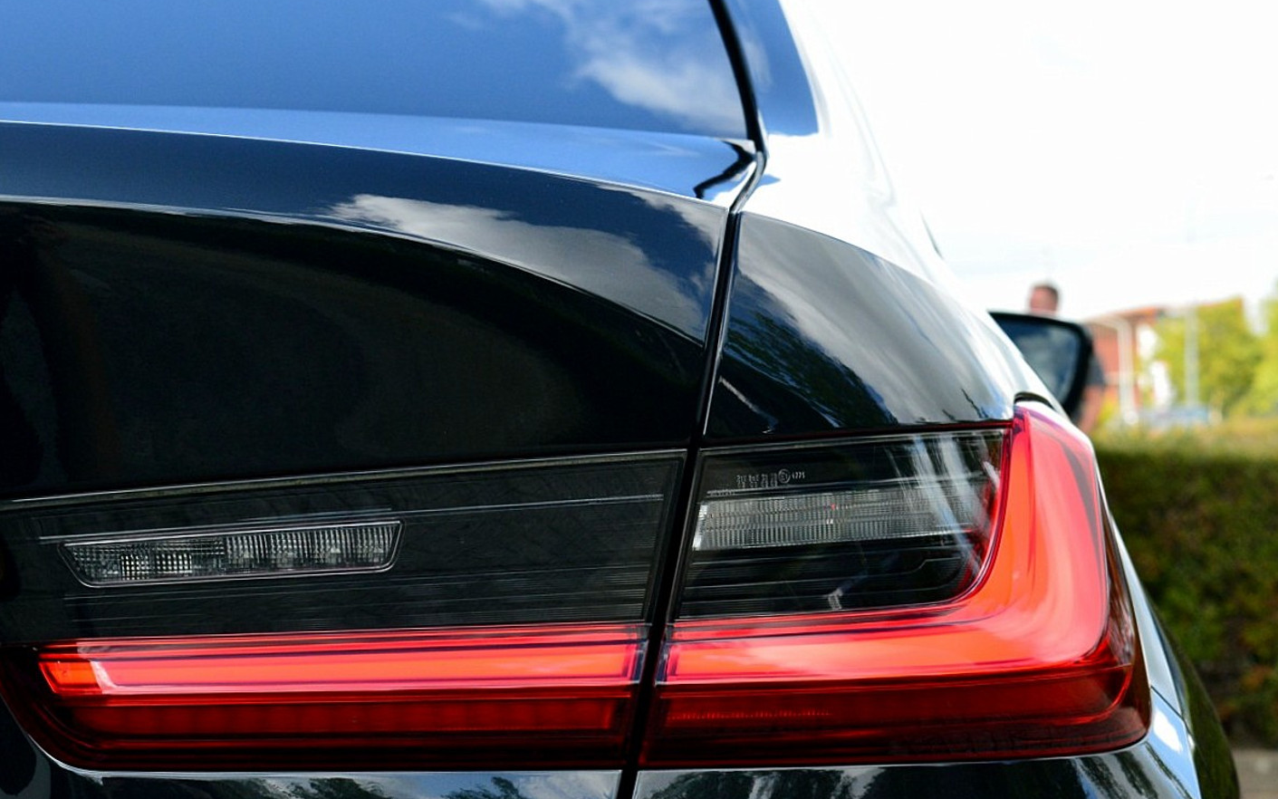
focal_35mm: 104
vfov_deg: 12.6
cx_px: 623
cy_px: 461
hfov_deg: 20.0
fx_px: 3622
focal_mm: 50
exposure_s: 1/250
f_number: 10
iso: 400
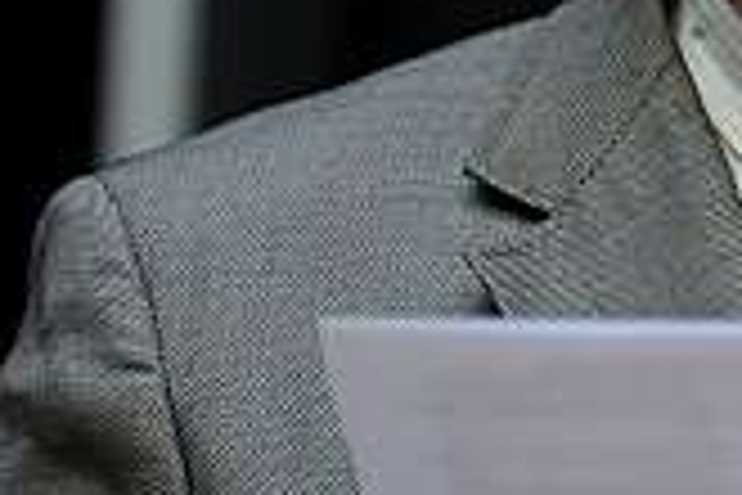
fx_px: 12572
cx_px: 1246
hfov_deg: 3.4
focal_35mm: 610
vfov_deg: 2.3
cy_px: -142
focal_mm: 150
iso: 1600
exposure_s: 1/125
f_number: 2.8
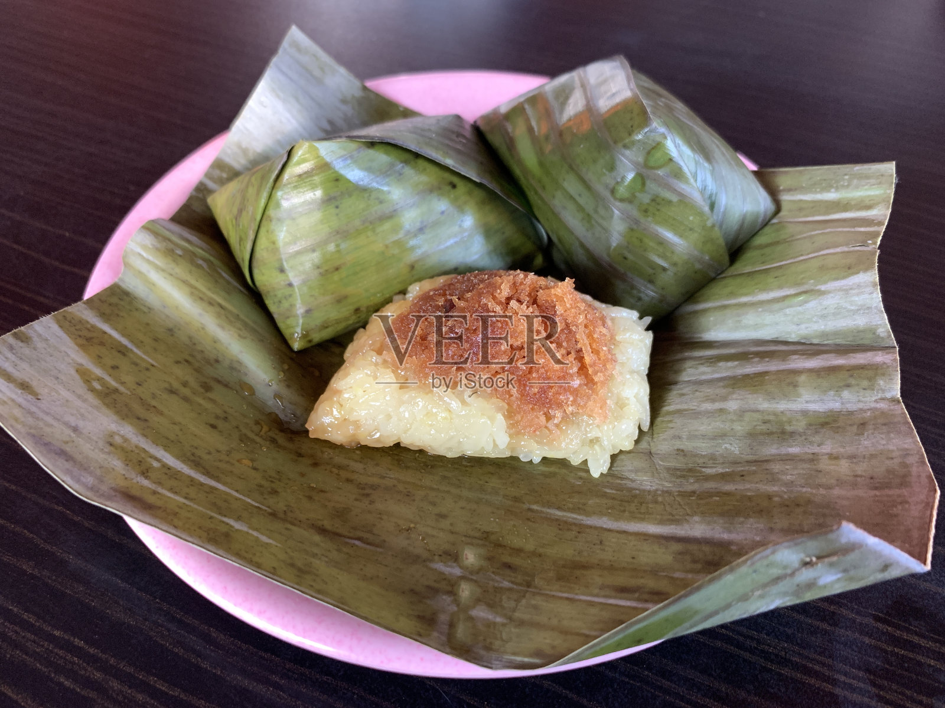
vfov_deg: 53.1
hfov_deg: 67.3
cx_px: 472
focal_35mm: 26
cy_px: 354
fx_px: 710
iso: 250
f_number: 1.8
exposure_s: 1/60
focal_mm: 4.25
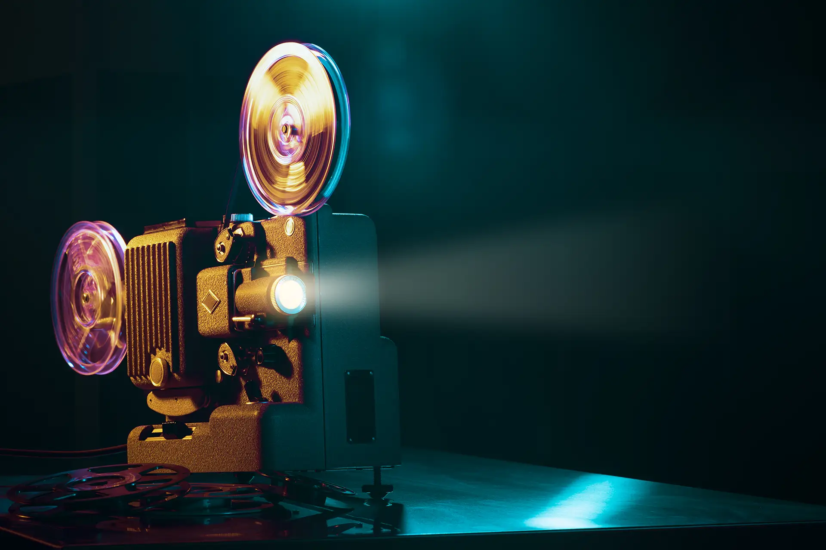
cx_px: 413
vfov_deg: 13.0
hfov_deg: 19.5
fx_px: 2409
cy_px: 275
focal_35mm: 105
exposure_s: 1
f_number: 14
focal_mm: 105
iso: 64
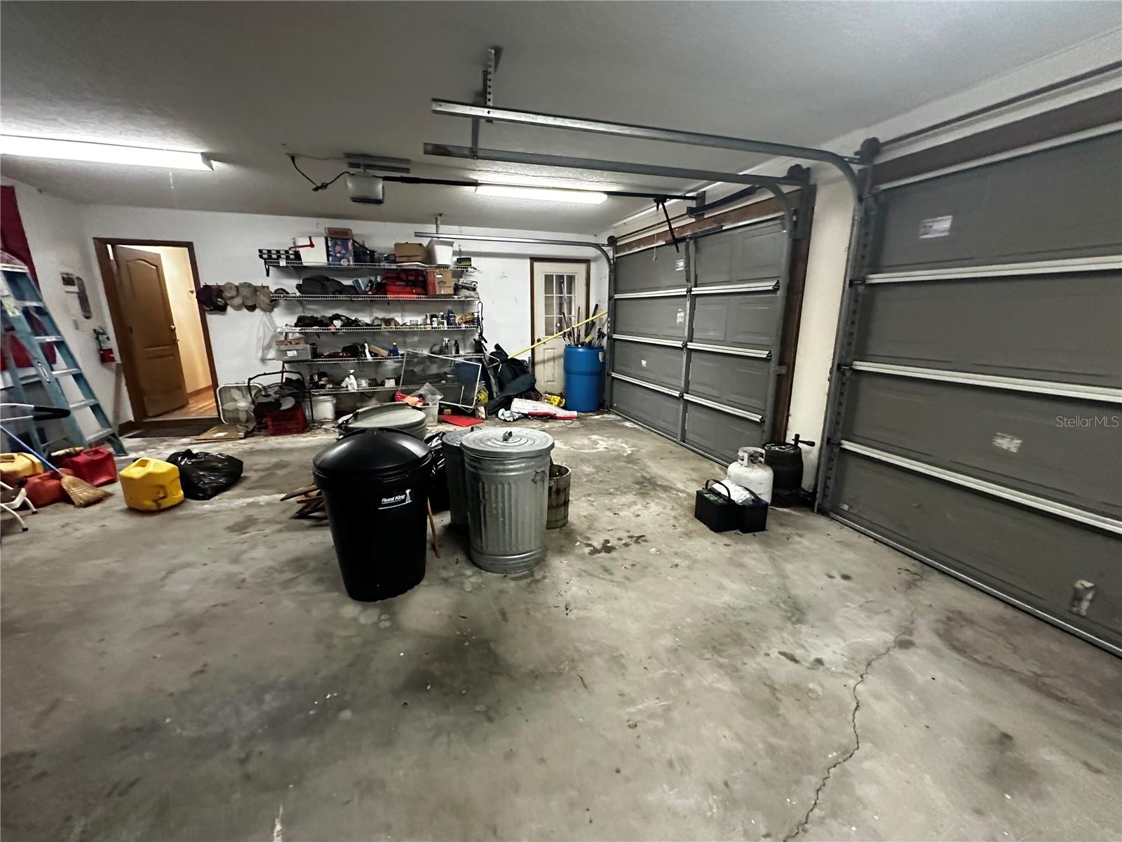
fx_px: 454
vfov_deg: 85.7
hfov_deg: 102.1
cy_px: 421
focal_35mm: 14
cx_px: 561
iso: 1000
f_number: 2.2
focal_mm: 2.22
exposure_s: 1/60
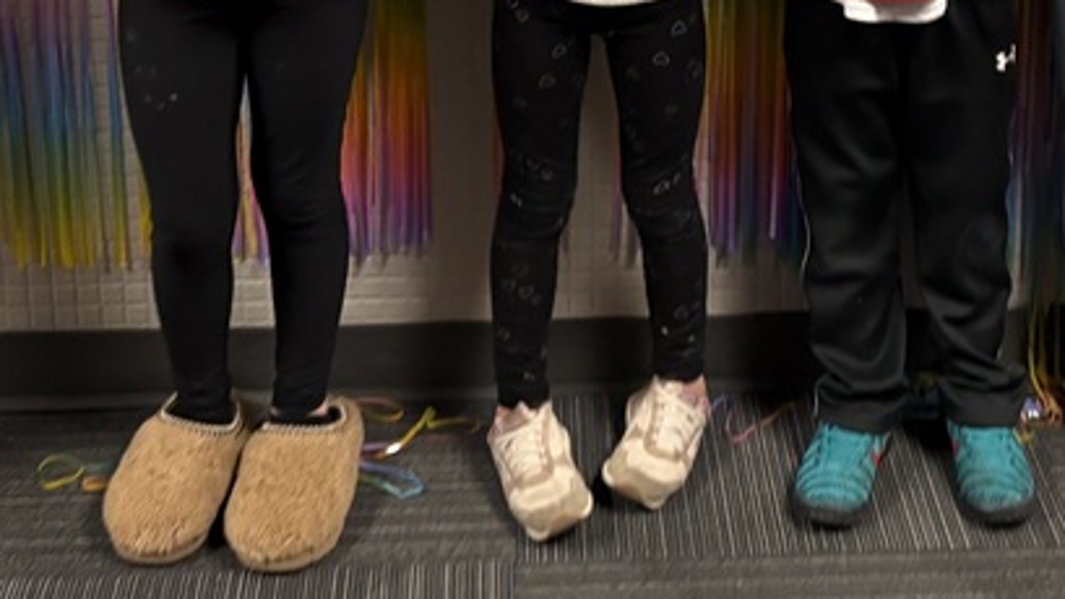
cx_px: 594
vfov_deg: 15.5
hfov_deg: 29.7
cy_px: -344
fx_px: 2005
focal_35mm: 71
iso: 200
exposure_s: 1/60
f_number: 1.6
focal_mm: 5.96
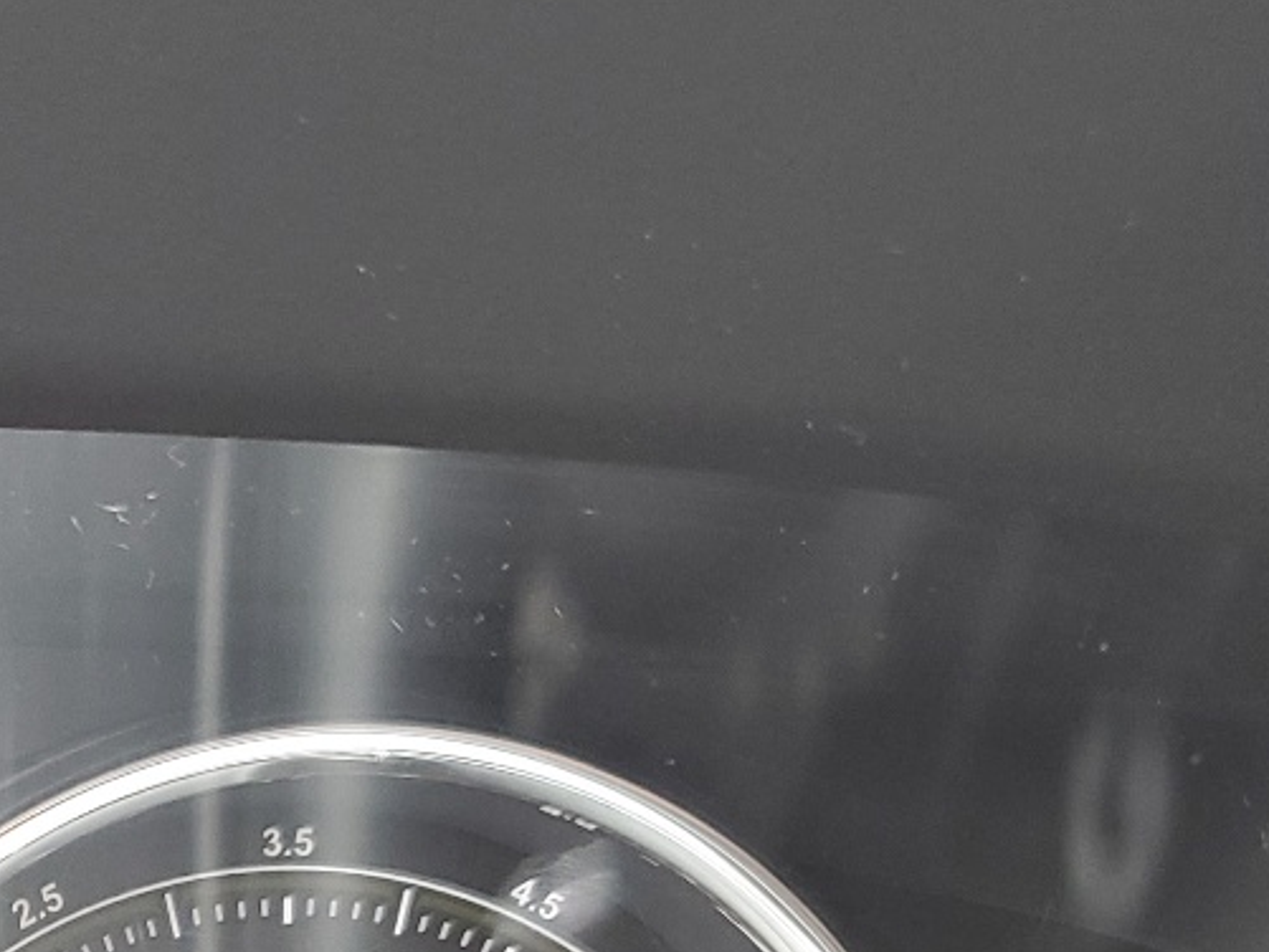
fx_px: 3043
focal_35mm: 83
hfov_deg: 21.3
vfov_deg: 16.5
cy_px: 1350
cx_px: -395
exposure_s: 1/60.2
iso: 65
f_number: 1.5
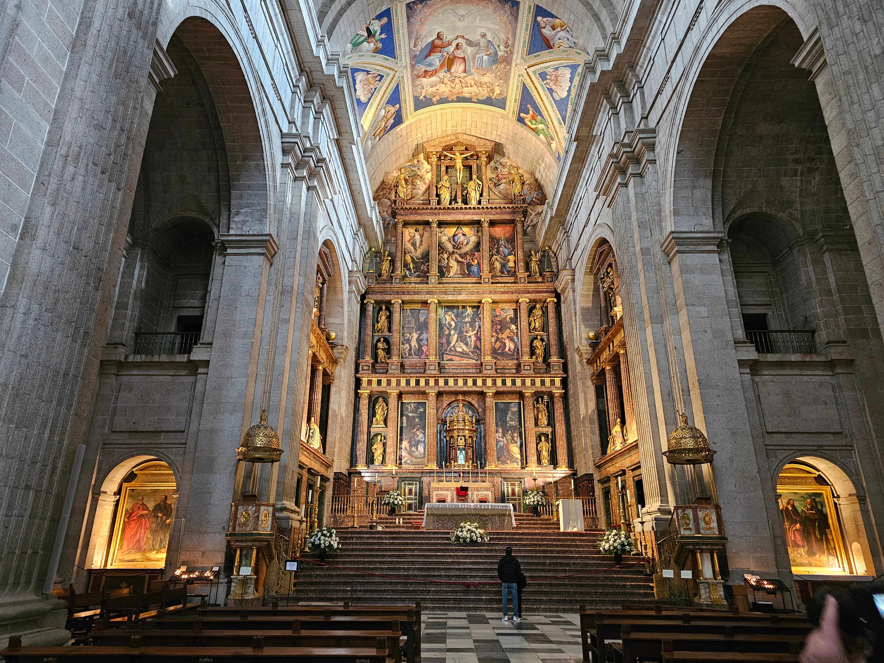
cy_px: 332
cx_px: 442
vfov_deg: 58.9
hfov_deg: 73.9
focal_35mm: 23
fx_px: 587
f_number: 1.7
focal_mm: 6.3
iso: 640
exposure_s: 1/37
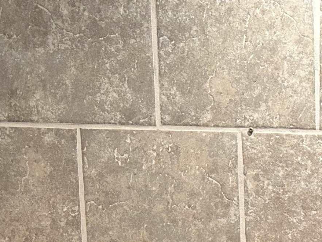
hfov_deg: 21.1
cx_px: 421
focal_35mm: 84
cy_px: 417
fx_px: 781
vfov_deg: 15.4
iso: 160
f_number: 1.78
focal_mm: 6.86
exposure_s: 1/60
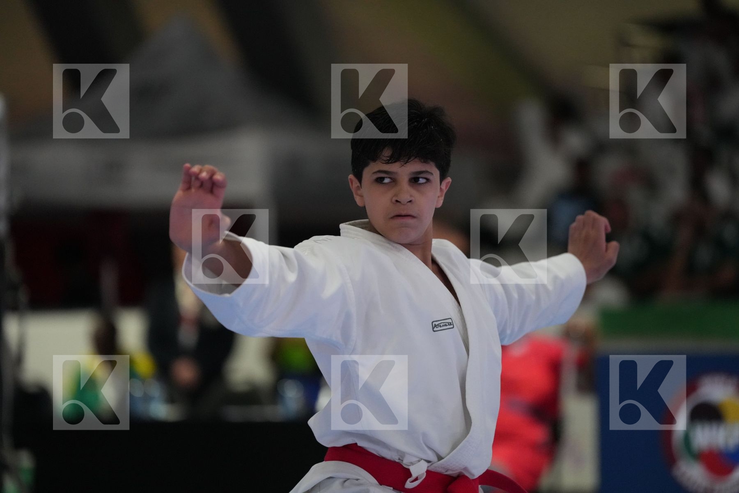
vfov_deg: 6.9
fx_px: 4105
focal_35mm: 200
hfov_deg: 10.3
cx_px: 370
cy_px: 246
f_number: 2.8
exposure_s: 1/500
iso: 6400
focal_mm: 200
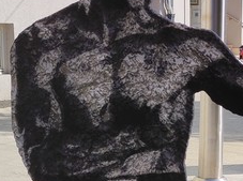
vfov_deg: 13.0
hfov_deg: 17.3
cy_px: 156
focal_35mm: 113
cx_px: 194
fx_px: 791
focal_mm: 4.7
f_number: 1.79
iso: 50
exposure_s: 1/940
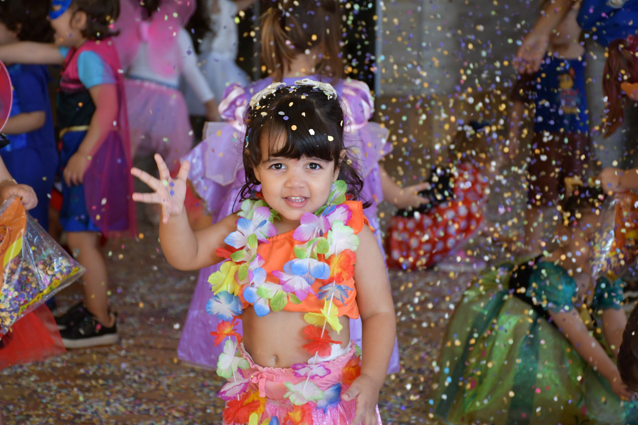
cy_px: 212
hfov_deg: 20.6
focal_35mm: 99
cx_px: 319
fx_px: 1754
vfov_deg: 13.8
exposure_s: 1/250
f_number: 5
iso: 1250
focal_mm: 66
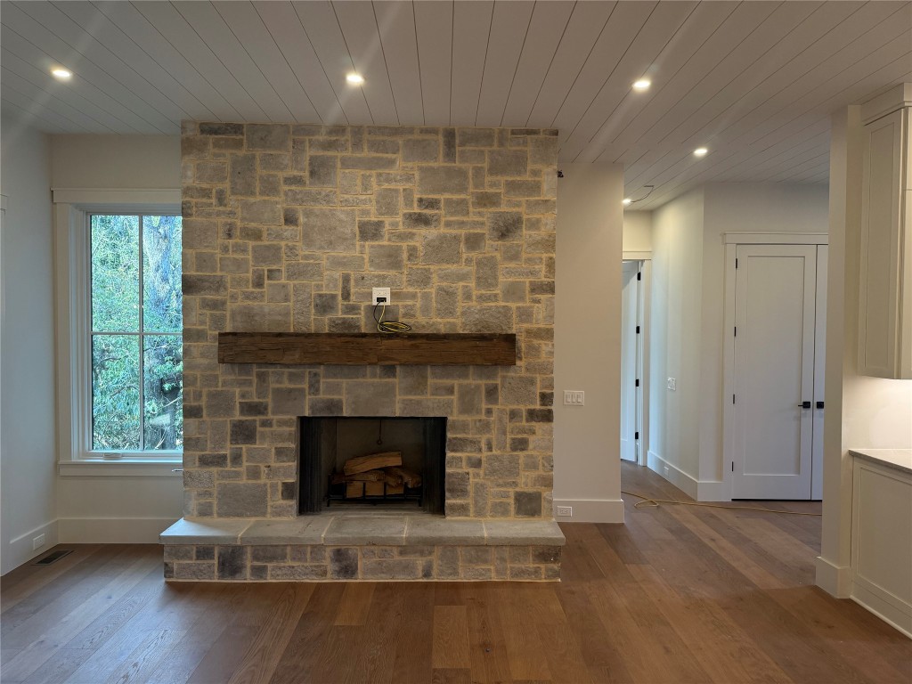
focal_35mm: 24
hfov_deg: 71.6
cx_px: 456
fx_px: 632
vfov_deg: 56.8
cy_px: 342
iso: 200
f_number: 1.78
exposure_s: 1/120
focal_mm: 6.76
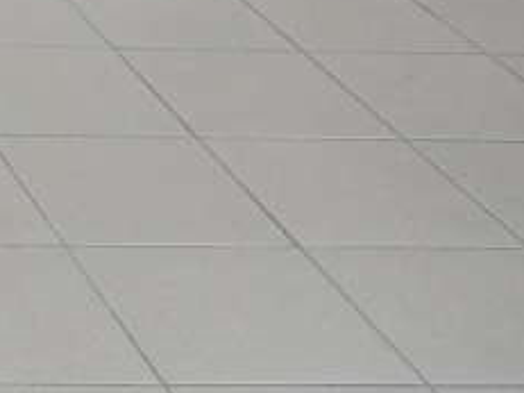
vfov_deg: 11.1
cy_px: -92
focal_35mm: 130
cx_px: -644
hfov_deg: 12.6
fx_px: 1971
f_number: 4
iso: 3200
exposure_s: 1/160
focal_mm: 19
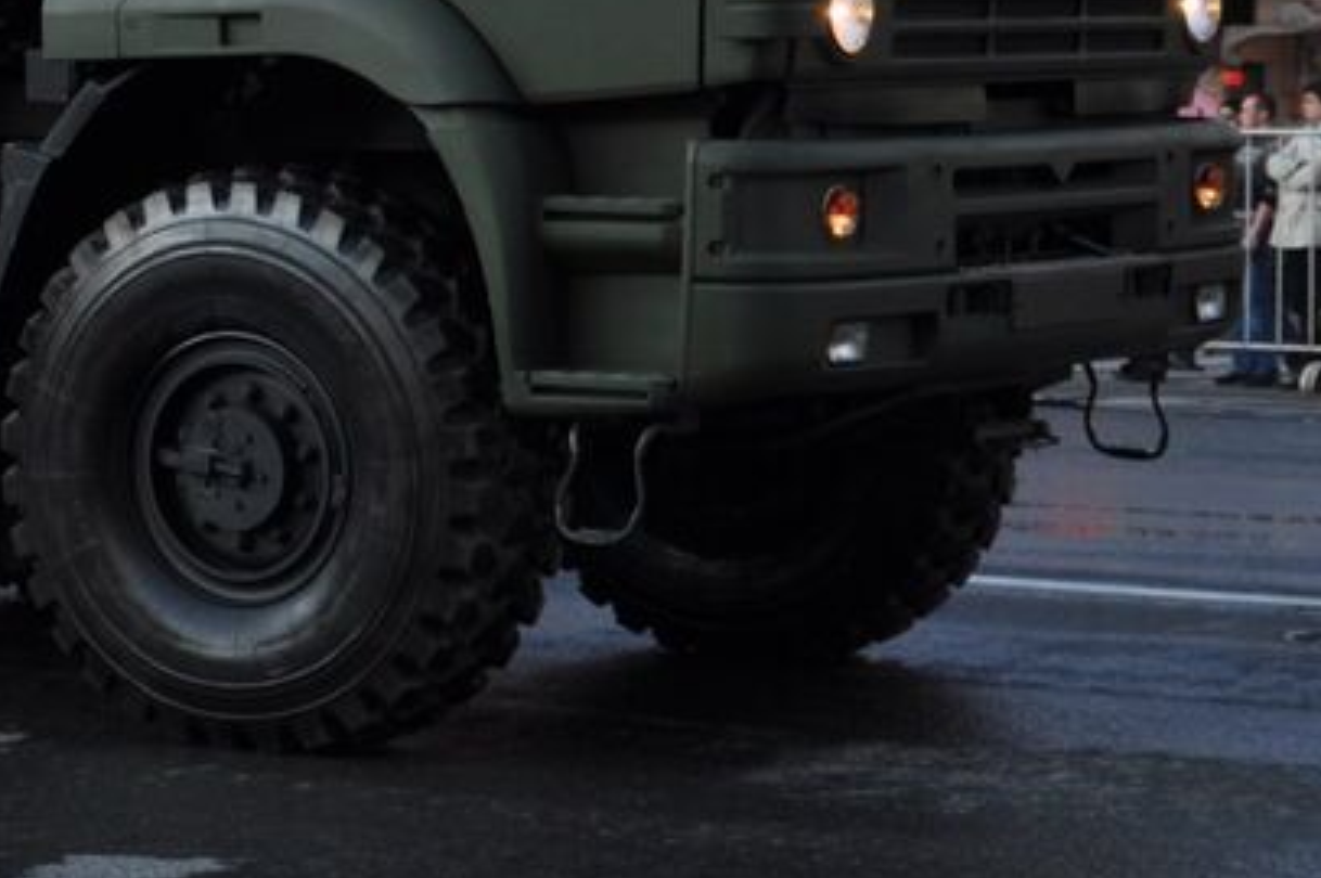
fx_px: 5374
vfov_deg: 9.3
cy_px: -68
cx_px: -342
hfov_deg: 13.6
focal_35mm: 147
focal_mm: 31
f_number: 2.8
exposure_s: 1/500
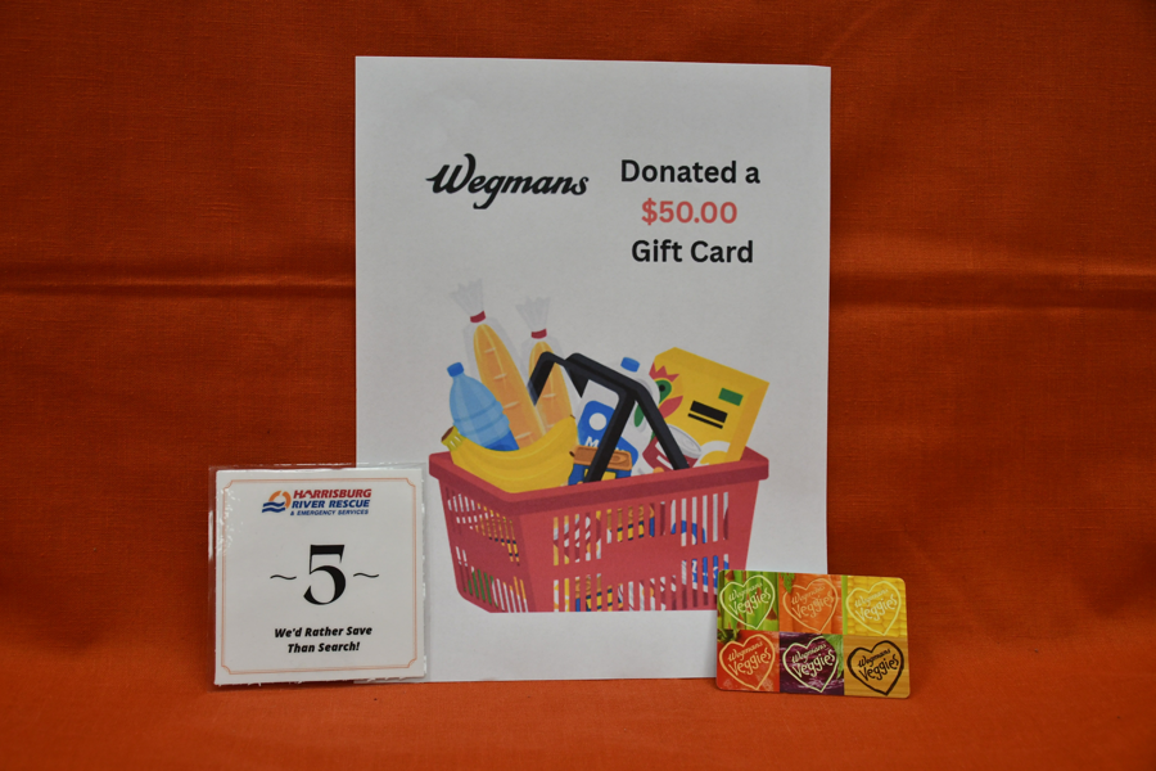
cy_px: 386
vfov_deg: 33.4
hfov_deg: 48.5
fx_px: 1284
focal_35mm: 40
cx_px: 578
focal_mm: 27
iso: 640
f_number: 4.5
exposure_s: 1/80
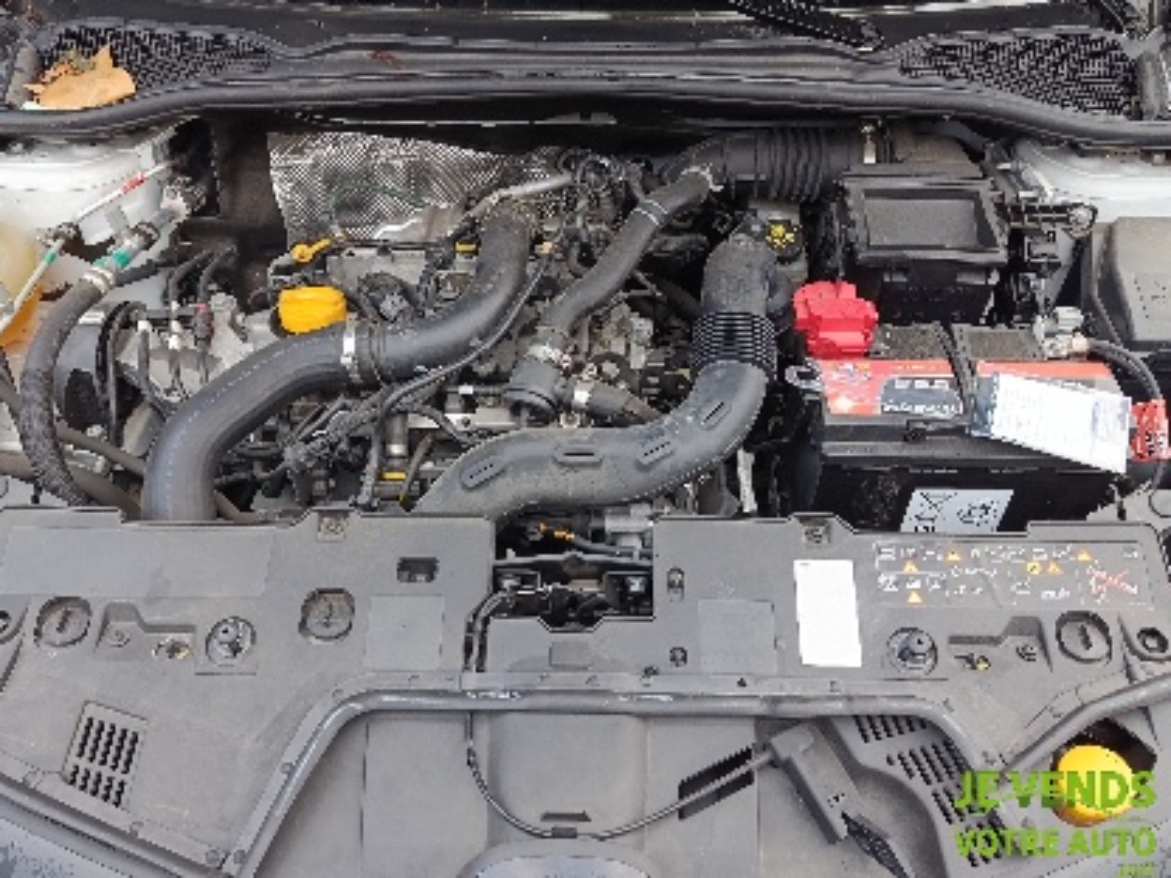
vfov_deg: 46.8
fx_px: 1015
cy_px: 439
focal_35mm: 30
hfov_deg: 60.0
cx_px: 586
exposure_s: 1/100
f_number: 1.7
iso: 581
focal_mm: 5.24
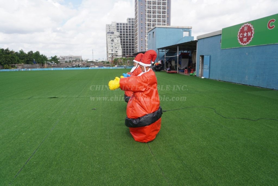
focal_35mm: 24
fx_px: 185
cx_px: 139
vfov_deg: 53.1
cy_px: 93
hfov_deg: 73.7
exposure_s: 1/400
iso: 100
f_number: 5
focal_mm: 16
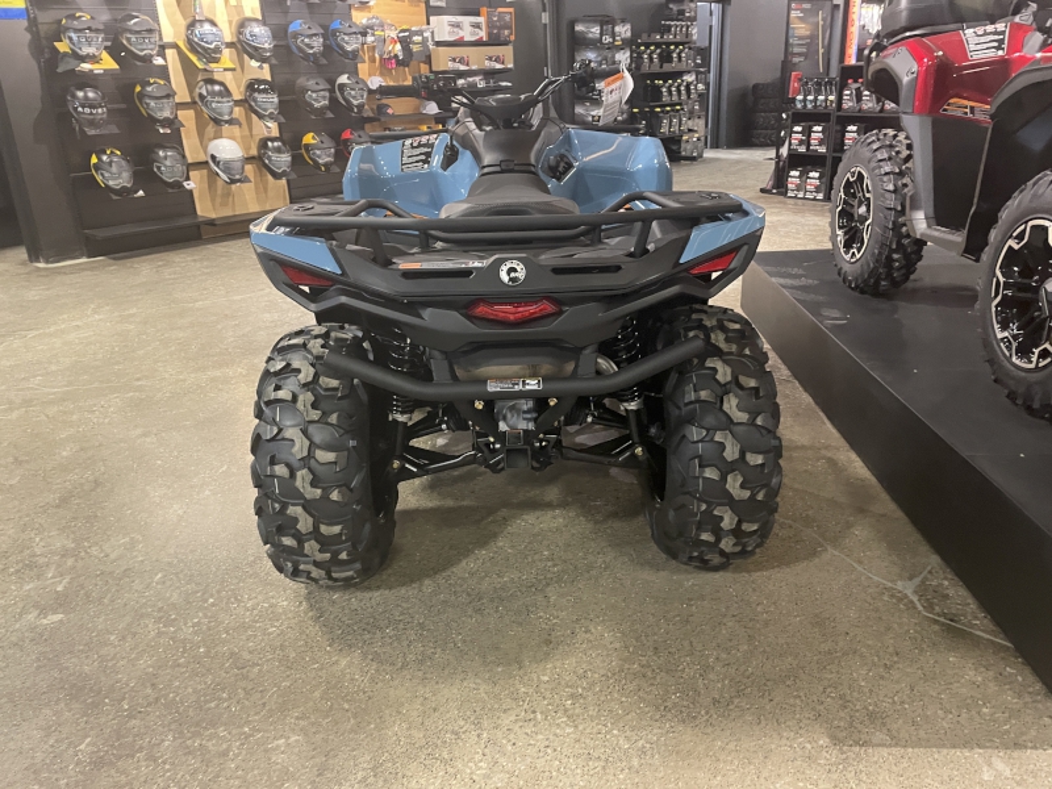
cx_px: 526
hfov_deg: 67.3
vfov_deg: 53.1
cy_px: 394
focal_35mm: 26
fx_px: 790
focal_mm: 4.2
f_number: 1.6
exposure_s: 1/40
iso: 400
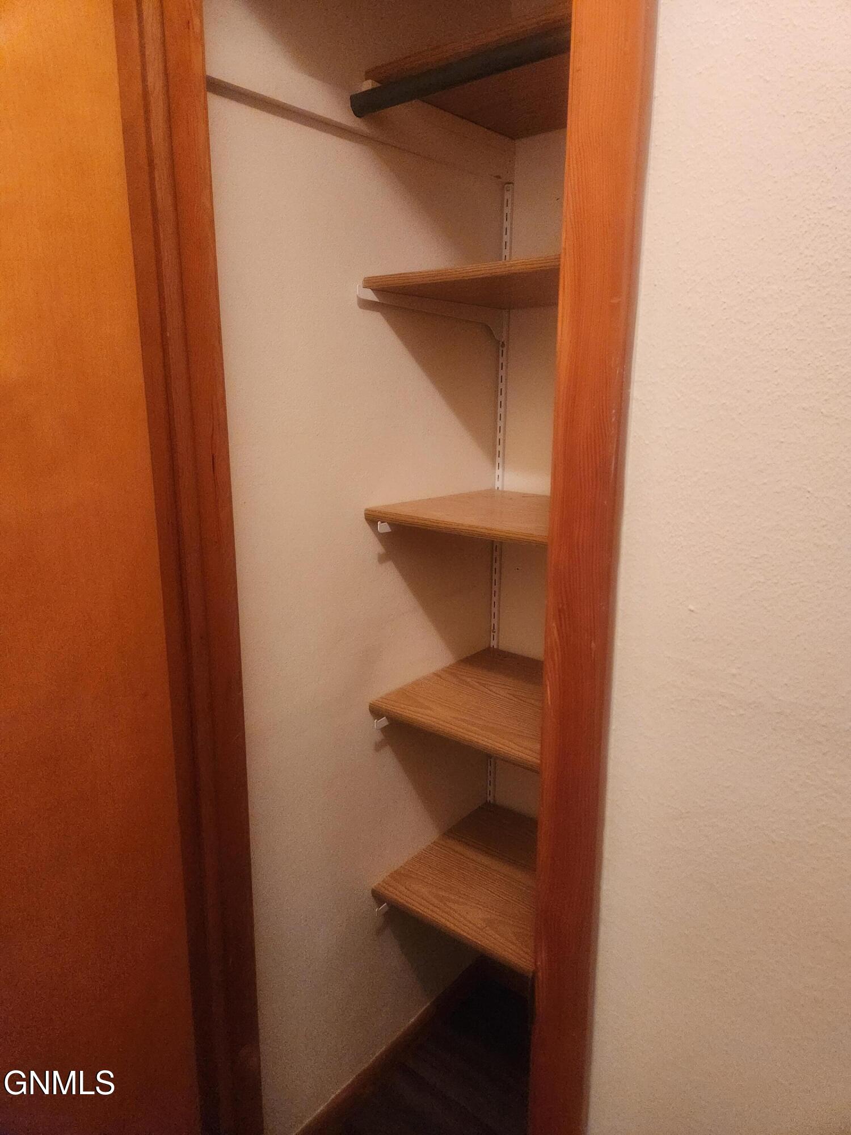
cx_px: 426
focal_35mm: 23
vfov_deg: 73.9
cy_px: 568
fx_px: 754
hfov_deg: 58.9
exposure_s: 1/120
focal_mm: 5.4
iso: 1000
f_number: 1.8
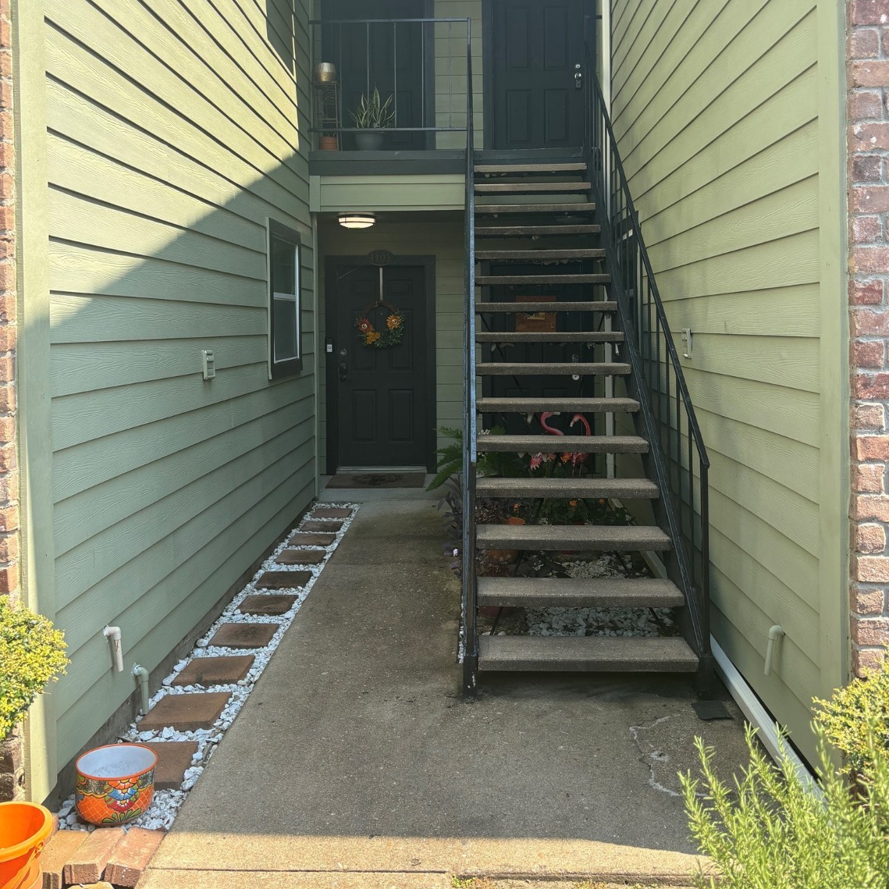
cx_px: 443
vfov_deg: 52.1
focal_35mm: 31
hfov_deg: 52.5
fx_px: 901
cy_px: 343
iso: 50
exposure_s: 1/865
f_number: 1.6
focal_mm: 5.96
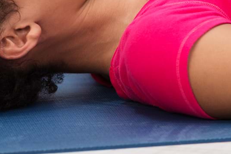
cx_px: 45
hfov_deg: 4.1
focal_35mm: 506
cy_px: -131
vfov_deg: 2.7
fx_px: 3247
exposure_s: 1/160
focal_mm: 135
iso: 100
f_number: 3.5
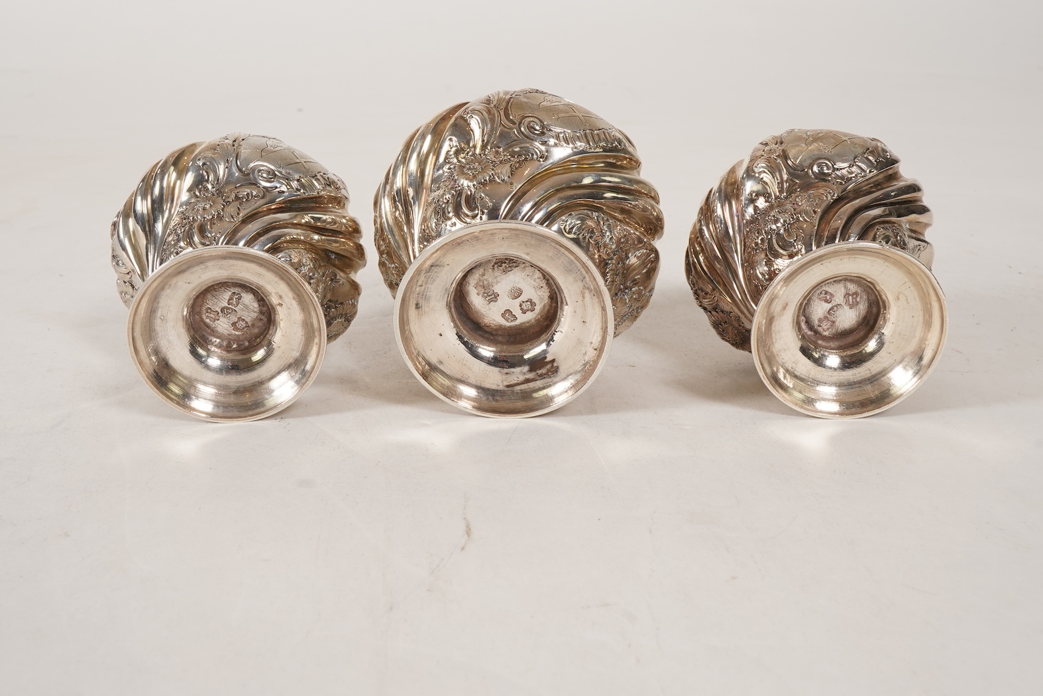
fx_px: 1304
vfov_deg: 29.9
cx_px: 522
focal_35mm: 45
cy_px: 348
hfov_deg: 43.6
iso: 400
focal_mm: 30
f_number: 22
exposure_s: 1/125
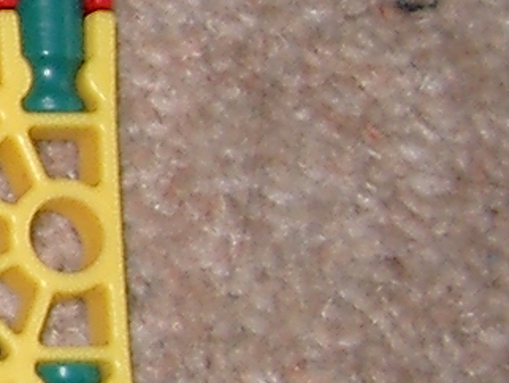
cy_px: 234
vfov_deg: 6.3
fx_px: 3471
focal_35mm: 236
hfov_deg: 7.5
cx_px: -980
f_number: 2.6
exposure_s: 1/60
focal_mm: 7.6
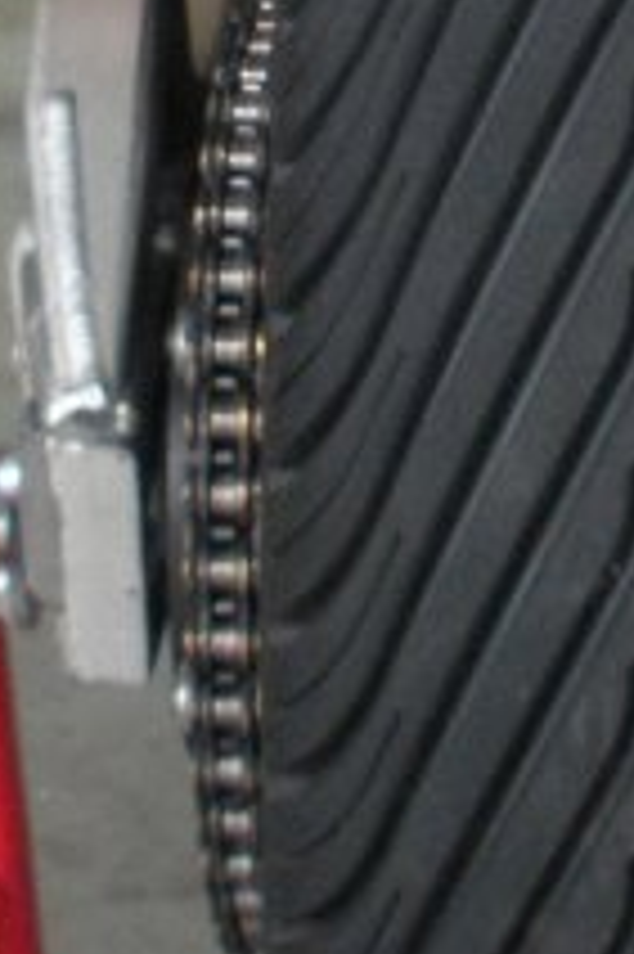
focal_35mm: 172
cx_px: 647
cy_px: -180
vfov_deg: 11.7
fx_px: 4551
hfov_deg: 7.9
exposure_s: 1/64.4
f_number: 3.5
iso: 281
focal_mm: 6.3
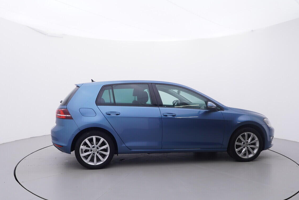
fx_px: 238
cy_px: 122
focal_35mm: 29
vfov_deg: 45.2
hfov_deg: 64.2
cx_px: 138
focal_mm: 15
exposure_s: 1/80
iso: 200
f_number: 5
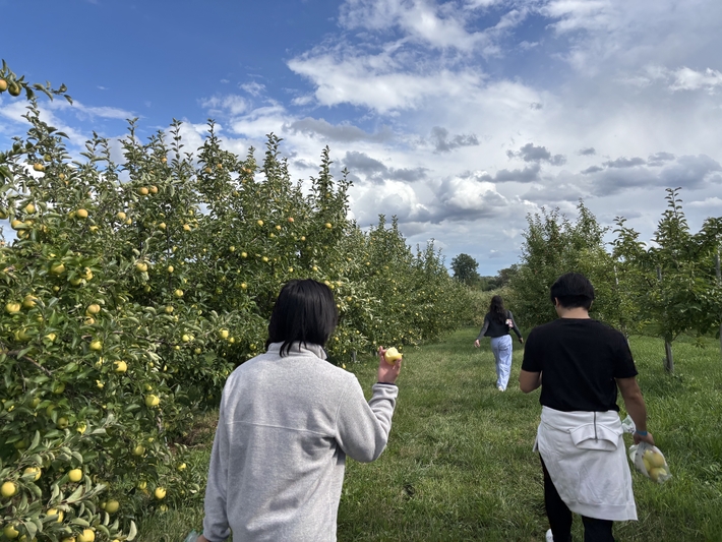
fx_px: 542
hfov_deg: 67.3
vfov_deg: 53.1
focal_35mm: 26
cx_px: 361
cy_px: 271
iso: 50
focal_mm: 5.96
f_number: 1.6
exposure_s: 1/3021
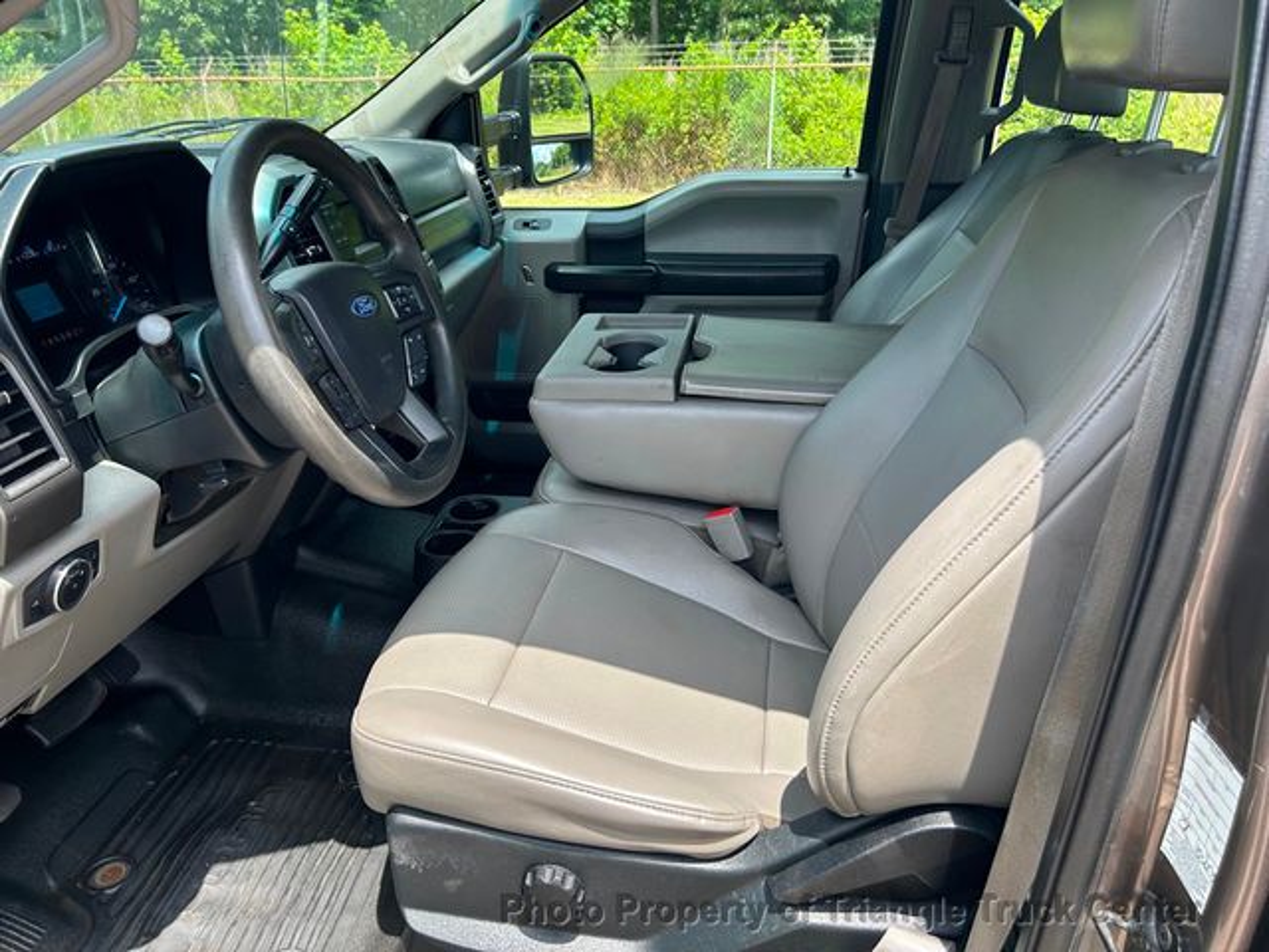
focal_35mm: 26
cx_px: 634
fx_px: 953
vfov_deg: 53.1
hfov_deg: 67.3
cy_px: 476
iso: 50
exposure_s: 1/769
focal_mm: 5.7
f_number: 1.5
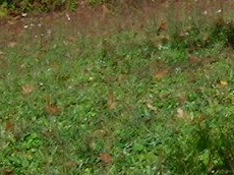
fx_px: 1452
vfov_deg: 6.8
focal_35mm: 215
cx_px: 617
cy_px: -42
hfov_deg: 8.2
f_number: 5.6
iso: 50
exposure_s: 1/456
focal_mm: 6.3
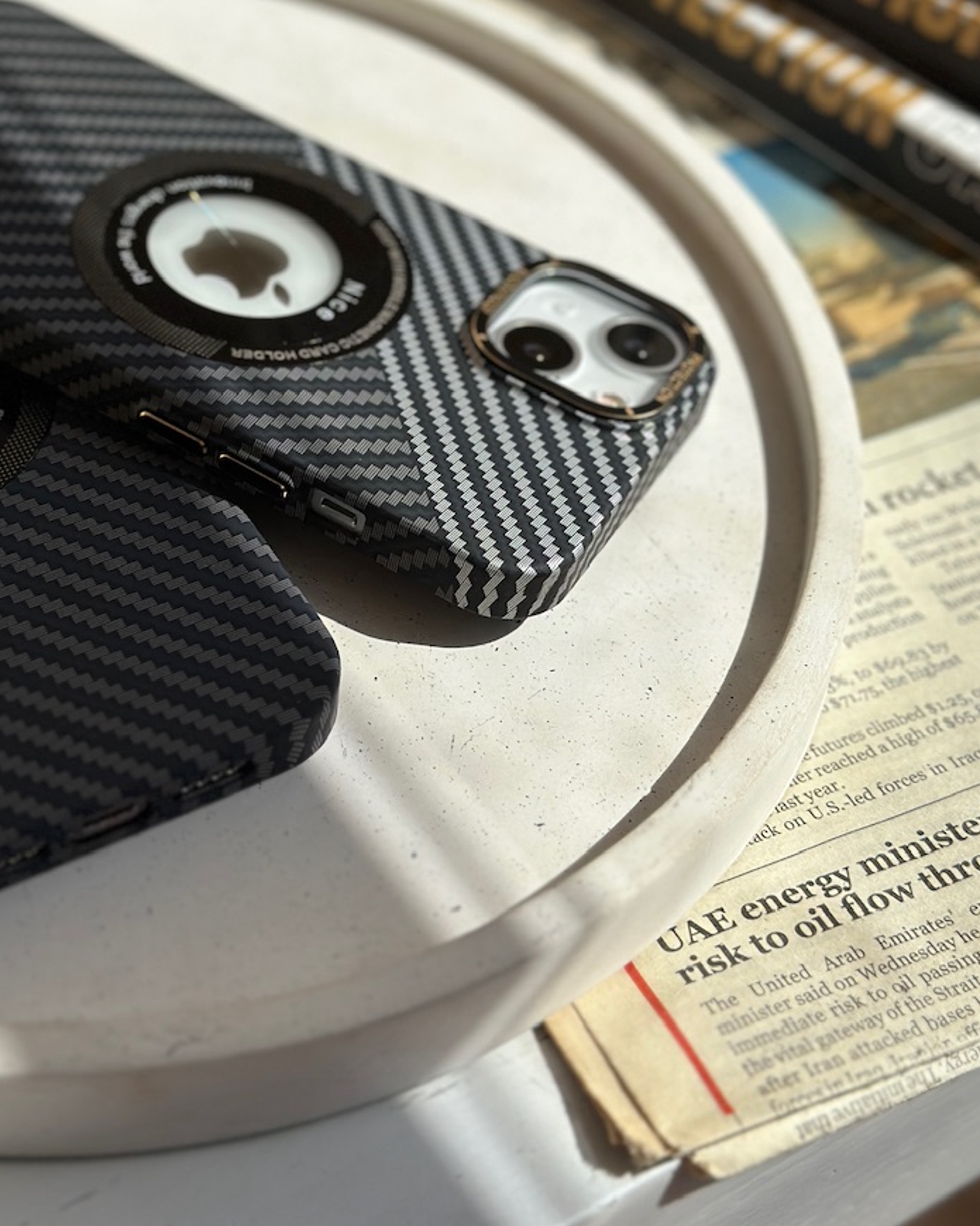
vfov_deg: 27.2
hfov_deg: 22.1
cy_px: 327
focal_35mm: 69
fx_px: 2502
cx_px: 344
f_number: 1.78
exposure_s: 1/12048
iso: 100
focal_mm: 6.86
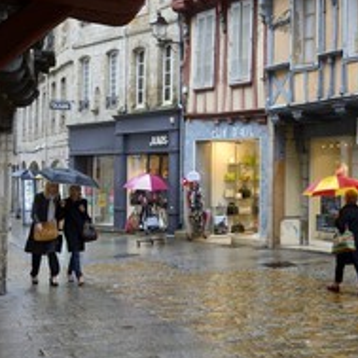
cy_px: 138
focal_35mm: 66
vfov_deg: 26.0
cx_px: 390
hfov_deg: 24.4
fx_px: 772
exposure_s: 1/125
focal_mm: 35
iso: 800
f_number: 8
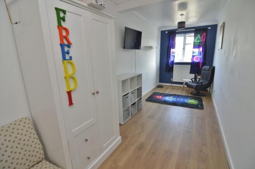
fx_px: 117
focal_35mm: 16
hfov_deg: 95.1
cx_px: 128
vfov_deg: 71.8
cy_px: 84
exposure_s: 1/60
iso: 560
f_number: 4
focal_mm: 11
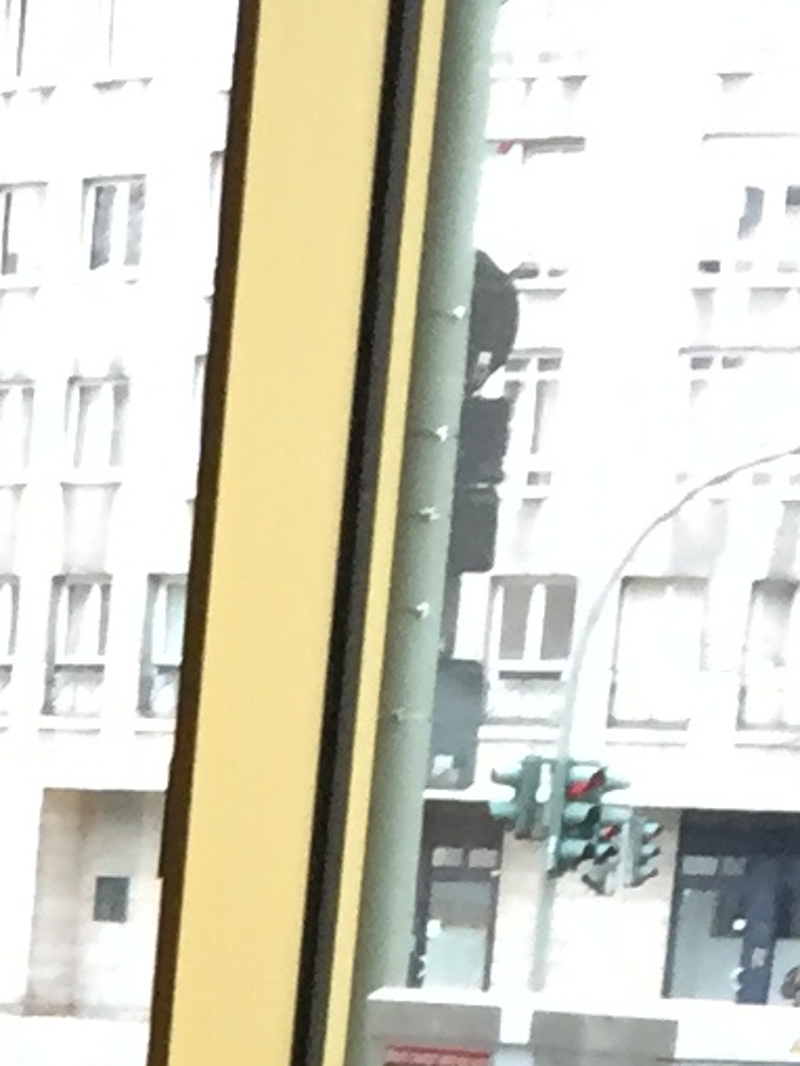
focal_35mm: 186
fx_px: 5729
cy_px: 2603
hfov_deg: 7.7
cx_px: -658
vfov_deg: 9.4
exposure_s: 1/33
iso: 125
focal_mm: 4.15
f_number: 2.2
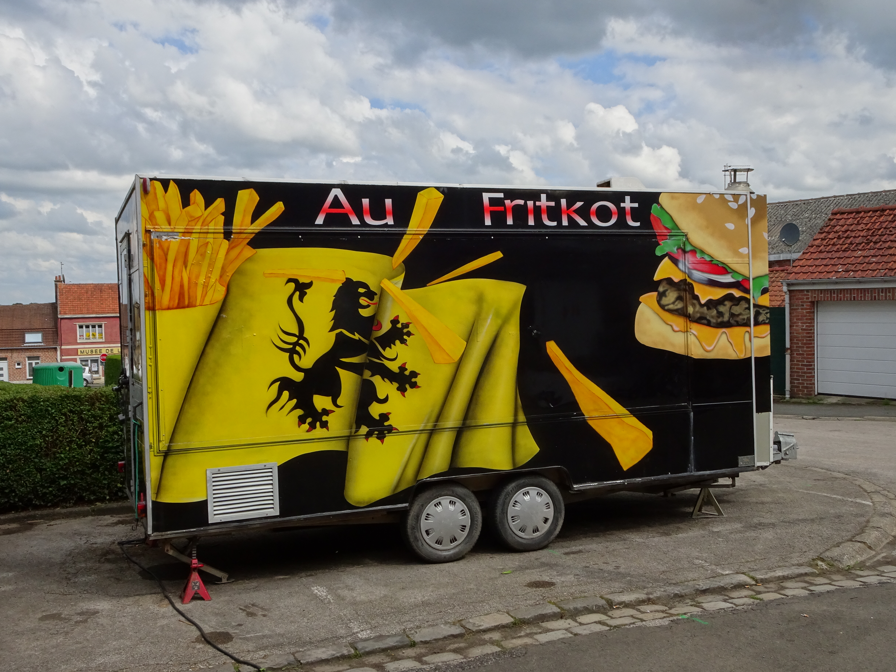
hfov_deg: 54.0
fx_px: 880
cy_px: 336
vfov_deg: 41.8
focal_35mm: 34
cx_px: 448
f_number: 5
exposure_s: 1/400
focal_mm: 5.79
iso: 80
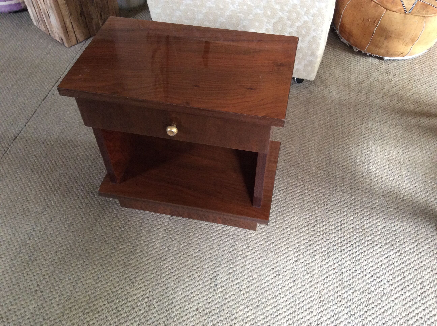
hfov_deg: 56.9
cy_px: 163
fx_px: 403
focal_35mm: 32
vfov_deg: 44.1
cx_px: 218
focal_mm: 3.3
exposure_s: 1/25
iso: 160
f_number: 2.4
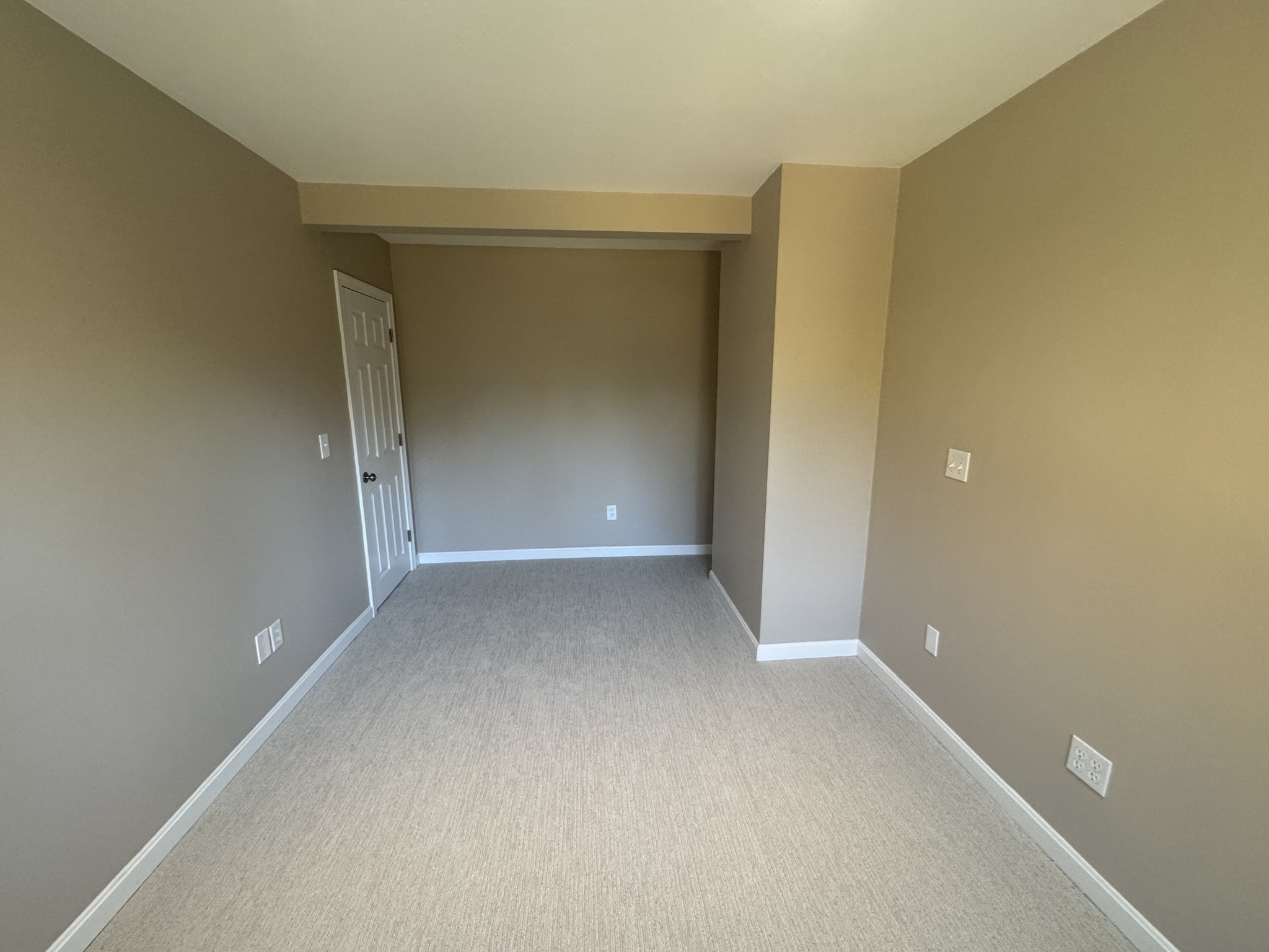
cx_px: 634
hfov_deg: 102.1
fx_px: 513
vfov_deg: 85.7
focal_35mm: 14
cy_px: 476
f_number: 2.2
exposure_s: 1/120
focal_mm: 2.22
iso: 250
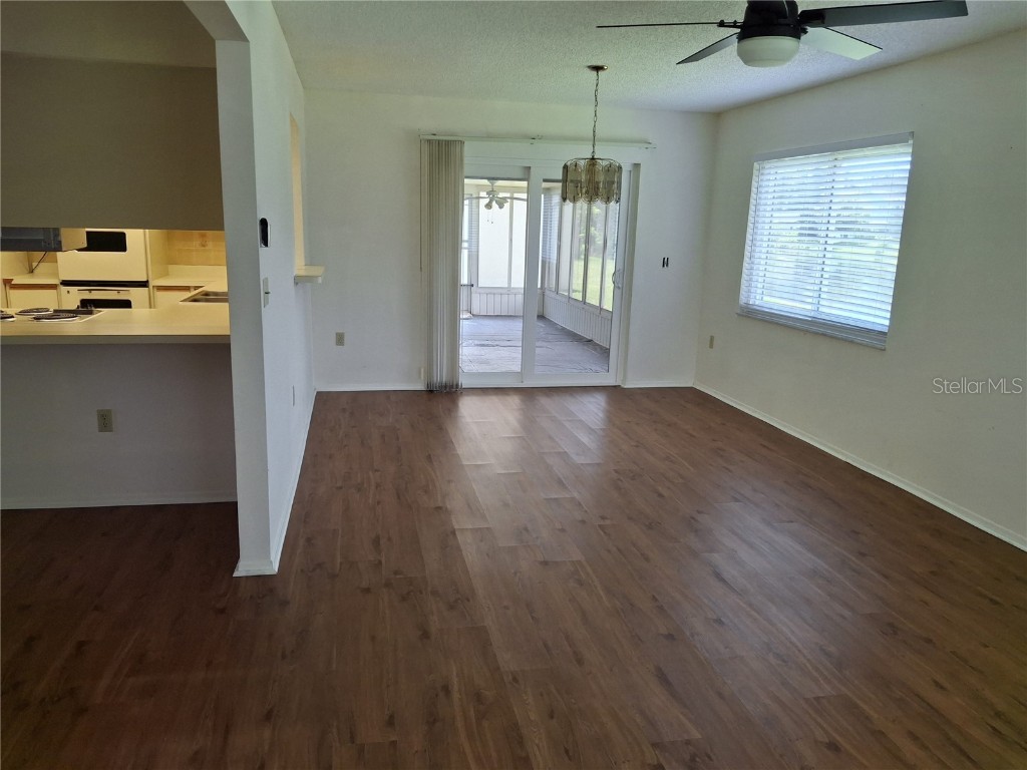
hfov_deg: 69.4
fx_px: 742
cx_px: 514
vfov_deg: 54.9
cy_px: 385
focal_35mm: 25
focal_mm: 4.69
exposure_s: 1/120
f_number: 1.8
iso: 100
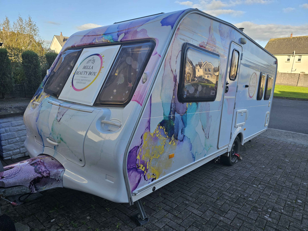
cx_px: 154
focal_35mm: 23
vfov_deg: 58.9
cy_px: 116
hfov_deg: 73.9
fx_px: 205
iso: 10
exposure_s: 1/207
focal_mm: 6.3
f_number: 1.7
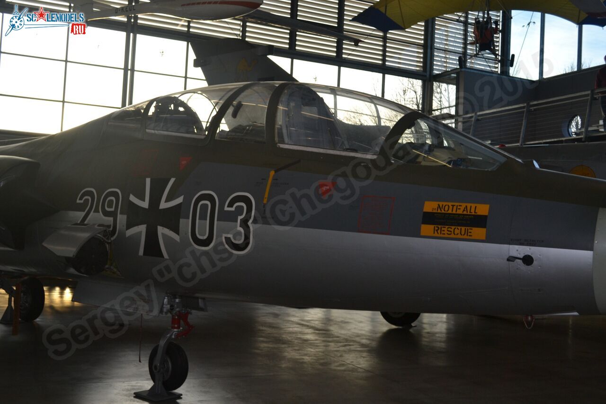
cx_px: 303
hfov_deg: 49.6
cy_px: 202
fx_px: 656
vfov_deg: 34.2
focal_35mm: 39
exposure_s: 1/125
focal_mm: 26
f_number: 5.6
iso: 250
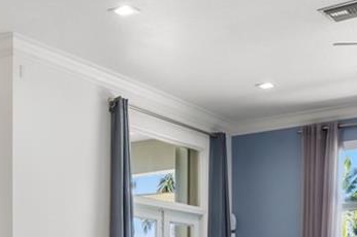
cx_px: 57
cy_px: 276
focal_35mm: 76
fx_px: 756
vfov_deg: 17.1
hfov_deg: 26.0
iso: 250
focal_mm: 16.5
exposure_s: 1/1.25
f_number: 14
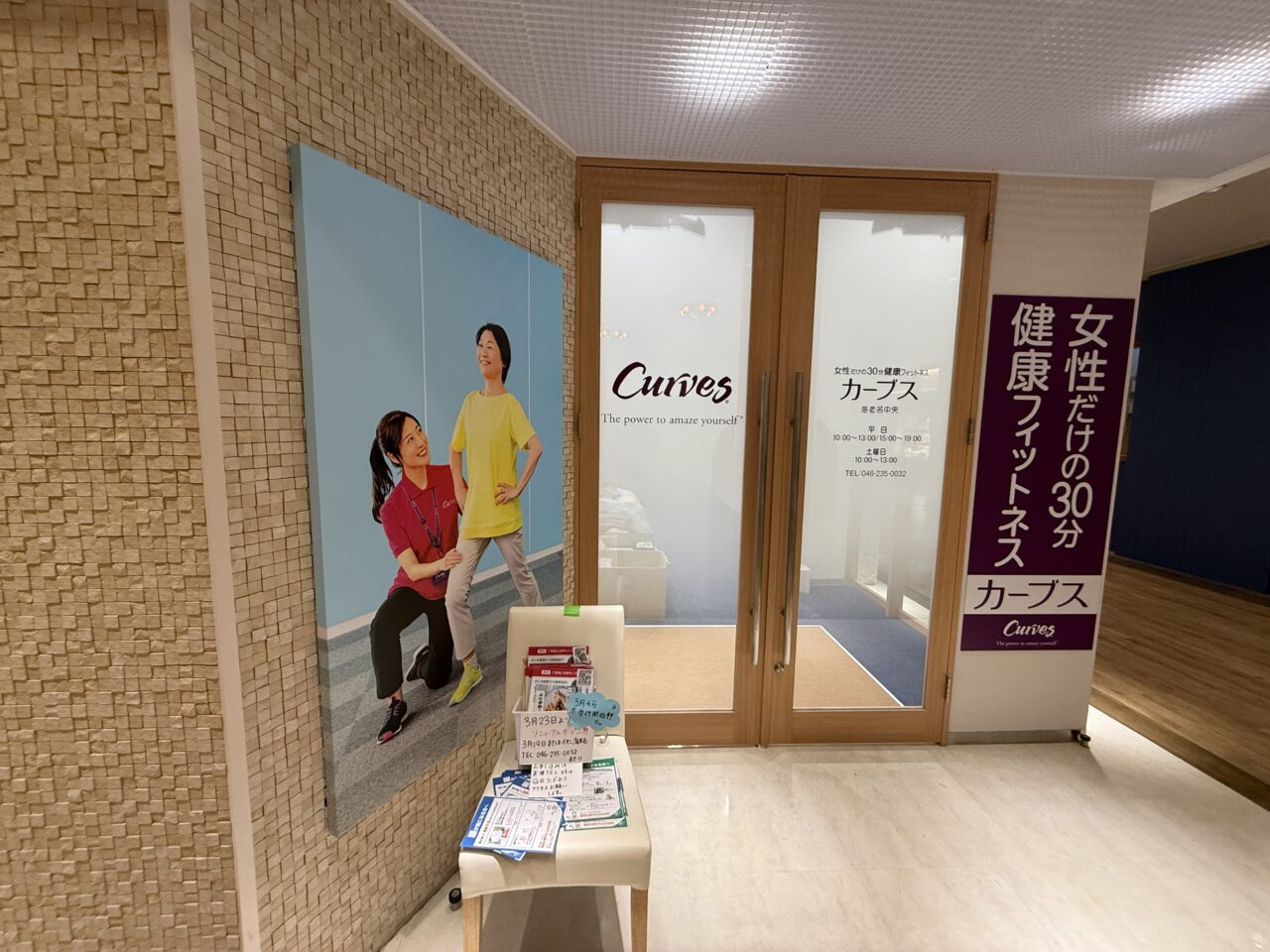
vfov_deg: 85.7
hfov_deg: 102.1
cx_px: 635
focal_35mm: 14
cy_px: 476
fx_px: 514
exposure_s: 1/100
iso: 200
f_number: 2.2
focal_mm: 2.22
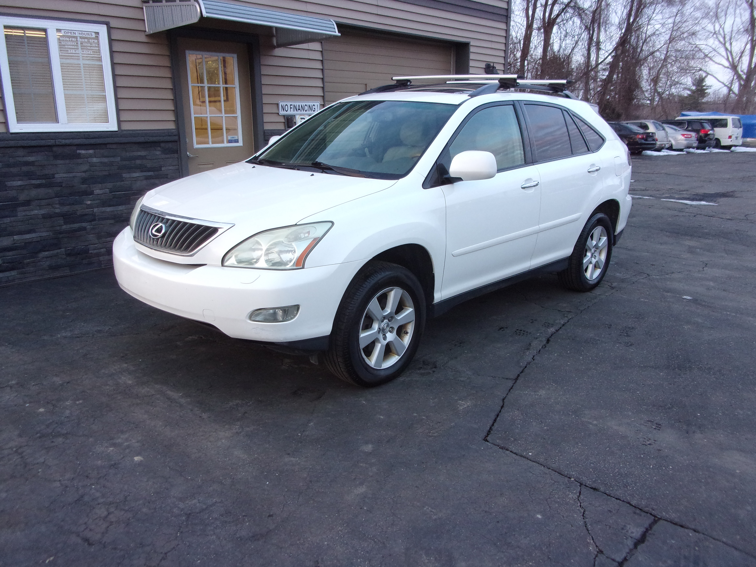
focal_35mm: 28
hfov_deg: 63.4
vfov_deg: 49.7
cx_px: 378
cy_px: 284
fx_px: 612
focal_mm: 5.1
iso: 191
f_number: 3.9
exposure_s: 1/34
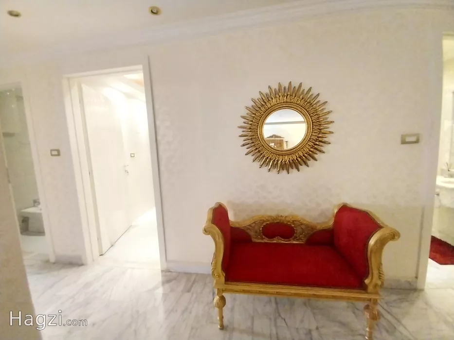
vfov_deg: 89.9
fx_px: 171
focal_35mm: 13
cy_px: 170
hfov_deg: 106.2
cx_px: 227
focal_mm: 1.3
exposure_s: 1/14
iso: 500
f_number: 2.2
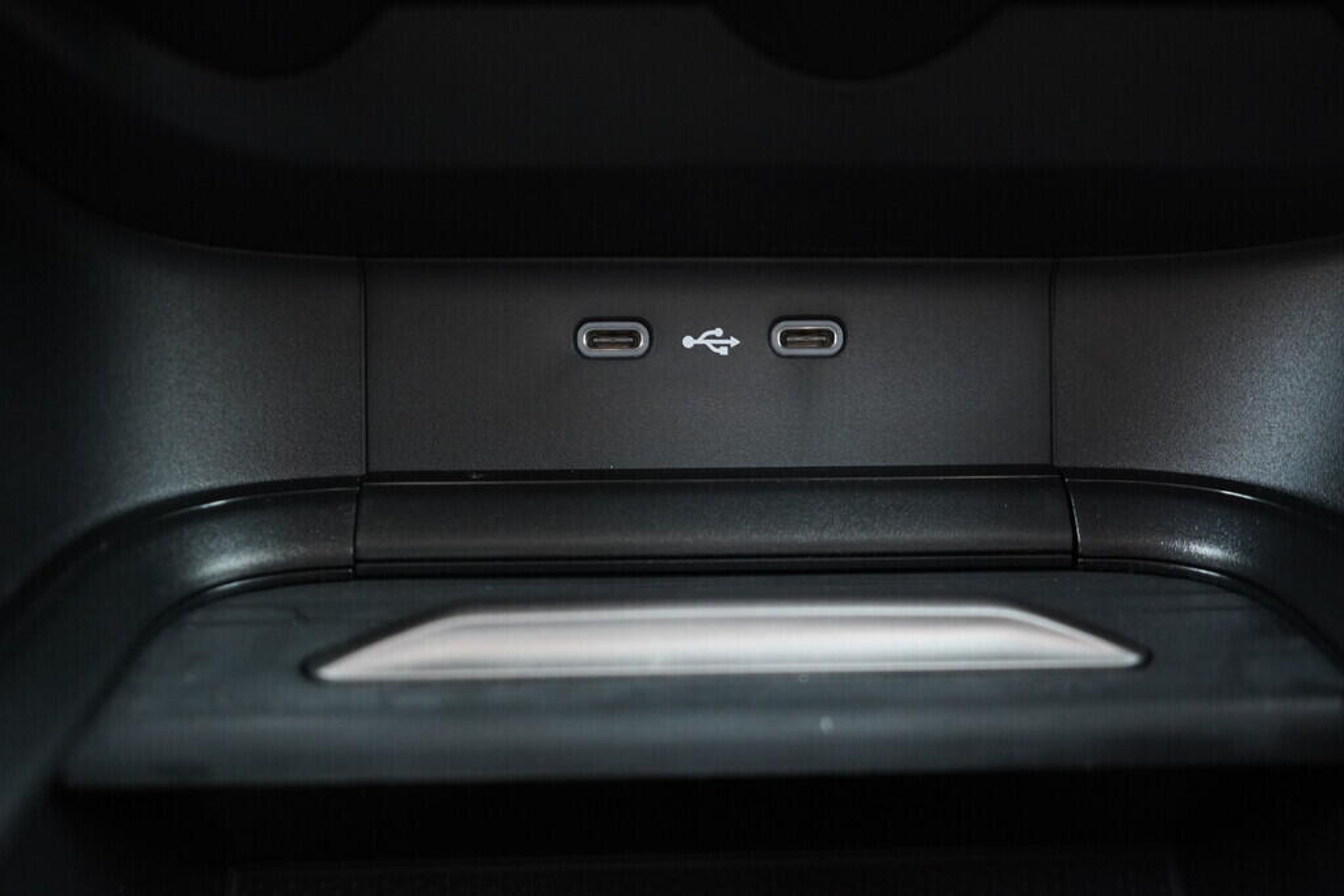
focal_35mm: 36
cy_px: 448
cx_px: 672
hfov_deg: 53.1
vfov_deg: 36.9
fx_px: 1344
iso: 2000
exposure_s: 1/40
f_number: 2.8
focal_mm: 24
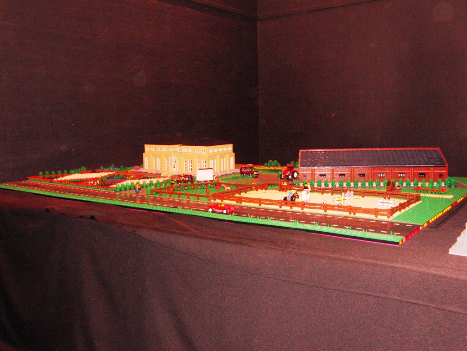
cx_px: 234
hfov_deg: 50.1
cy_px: 176
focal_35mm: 37
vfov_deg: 38.7
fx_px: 499
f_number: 3
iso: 400
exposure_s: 1/15
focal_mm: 6.5
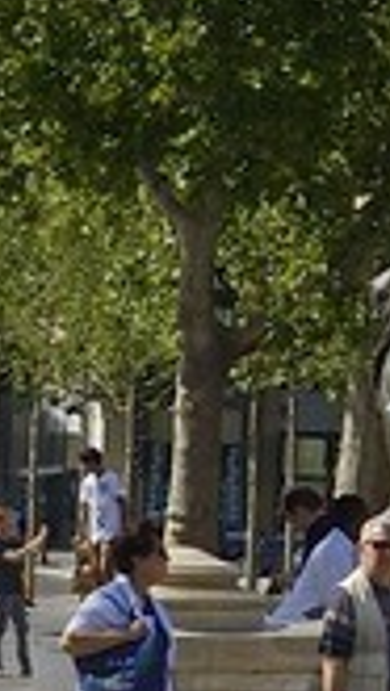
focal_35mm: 356
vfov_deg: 6.0
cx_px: 1459
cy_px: -29
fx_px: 6535
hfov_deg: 3.3
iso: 100
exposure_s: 1/320
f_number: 8
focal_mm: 35
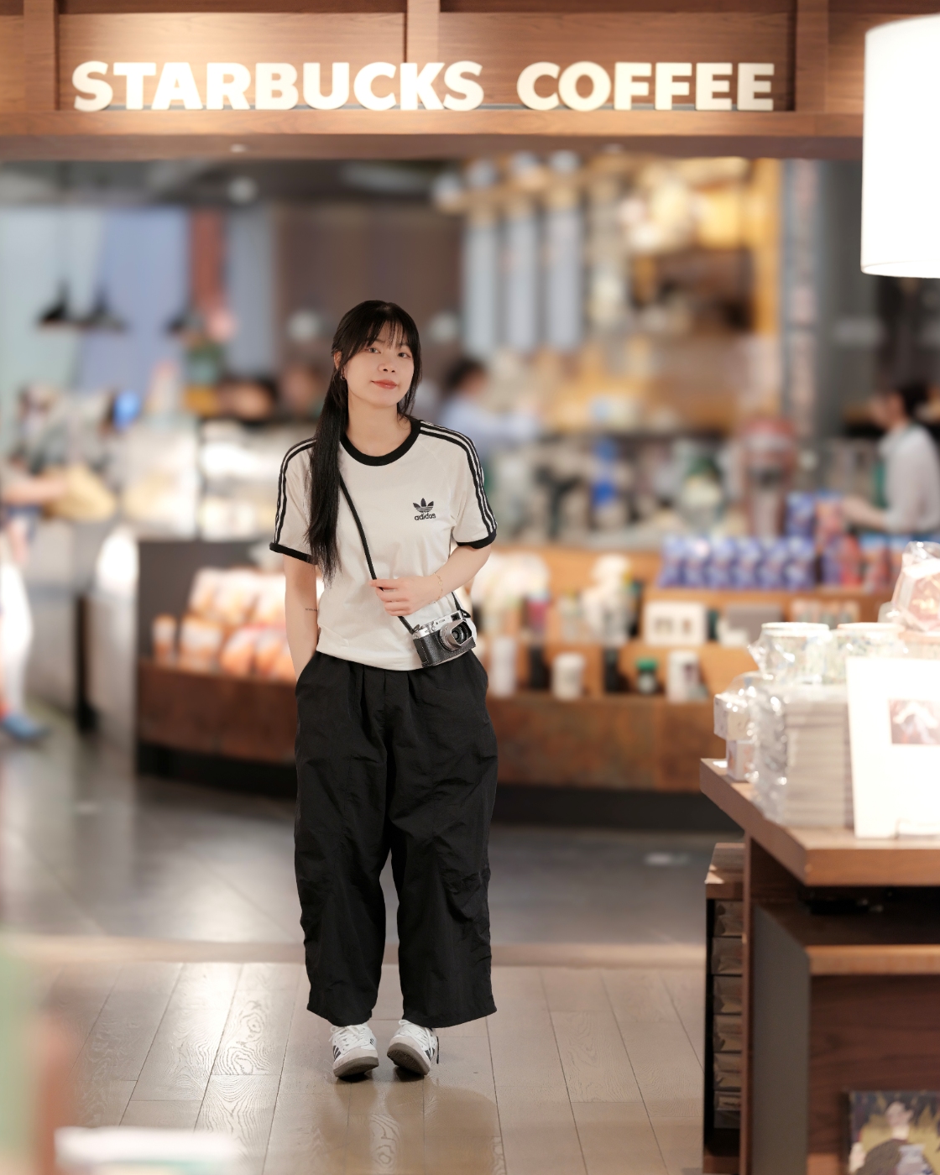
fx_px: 3165
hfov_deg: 16.9
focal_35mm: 91
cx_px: 471
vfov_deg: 21.0
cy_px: 618
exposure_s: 1/100
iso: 1250
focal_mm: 110
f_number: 2
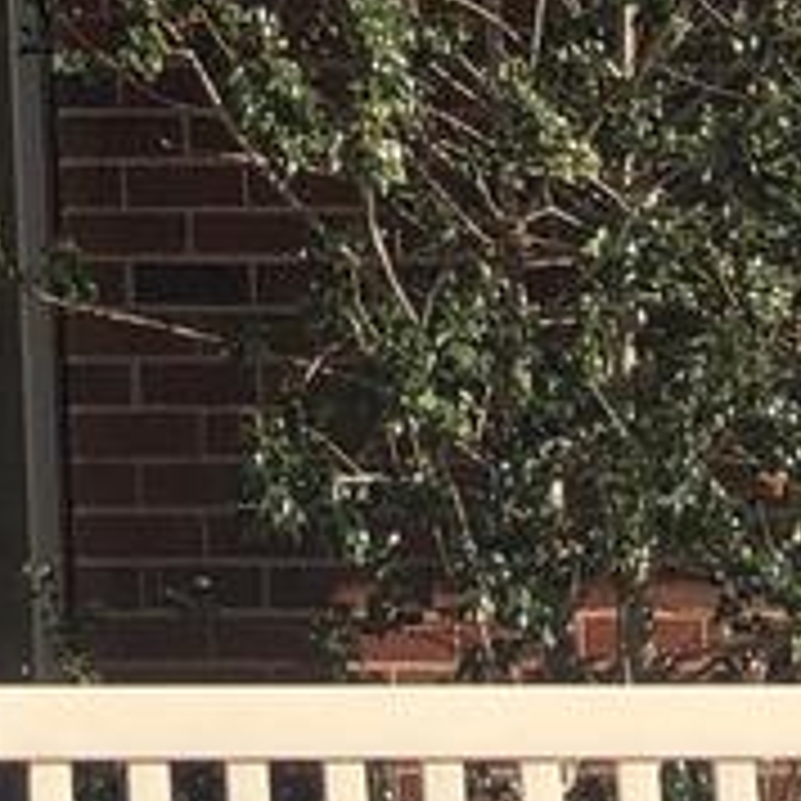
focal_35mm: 214
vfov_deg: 7.3
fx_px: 5602
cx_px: -626
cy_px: -1552
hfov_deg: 7.9
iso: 20
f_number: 1.8
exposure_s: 1/1056
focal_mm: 3.99
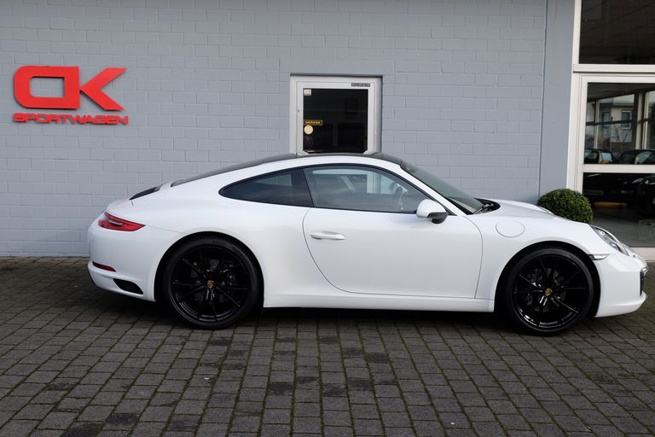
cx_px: 328
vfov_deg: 36.9
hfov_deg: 53.1
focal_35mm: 36
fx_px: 655
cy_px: 218
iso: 200
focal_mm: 24.3
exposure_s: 1/210
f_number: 5.6
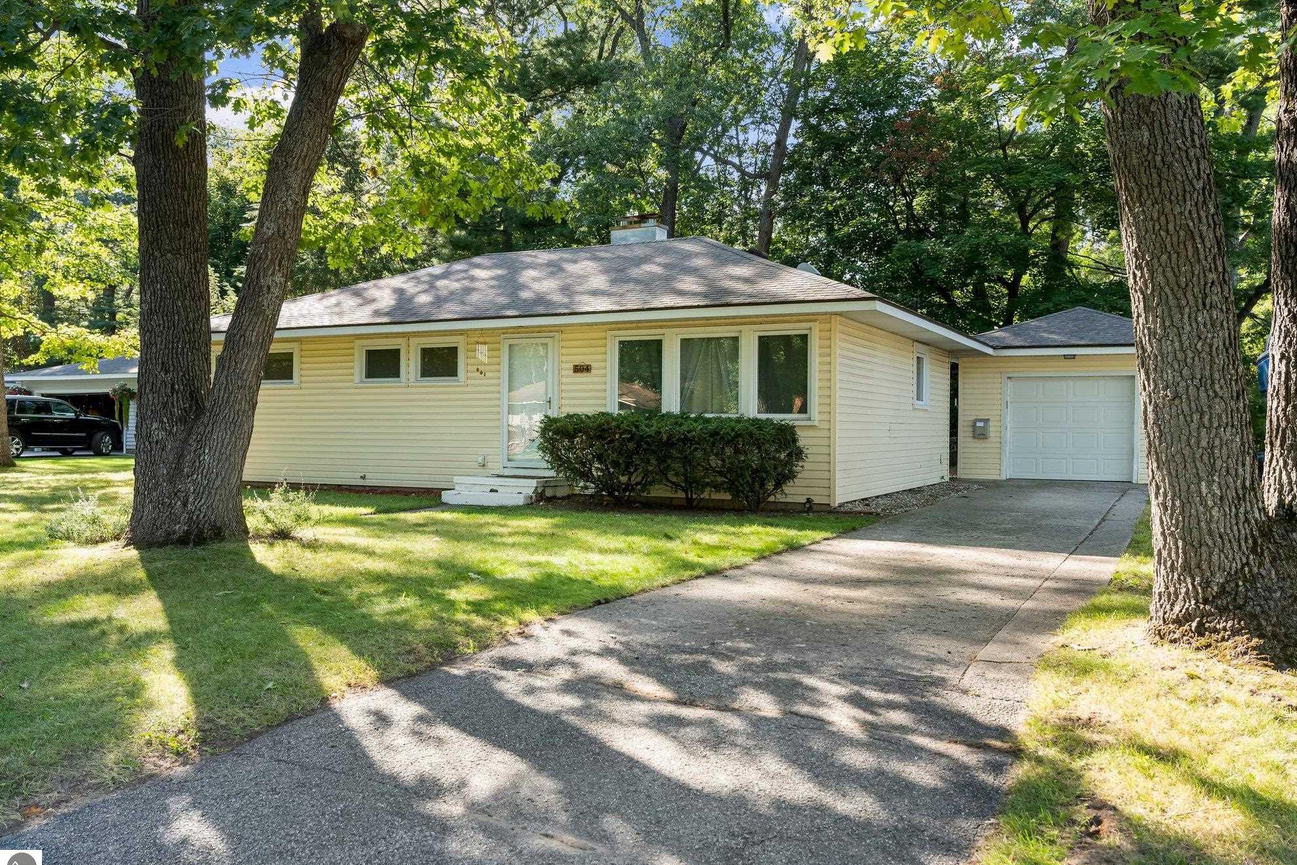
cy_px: 441
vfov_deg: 44.1
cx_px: 671
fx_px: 1067
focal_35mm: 30
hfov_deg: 62.6
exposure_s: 1/100
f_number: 5.6
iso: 250
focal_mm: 28.6
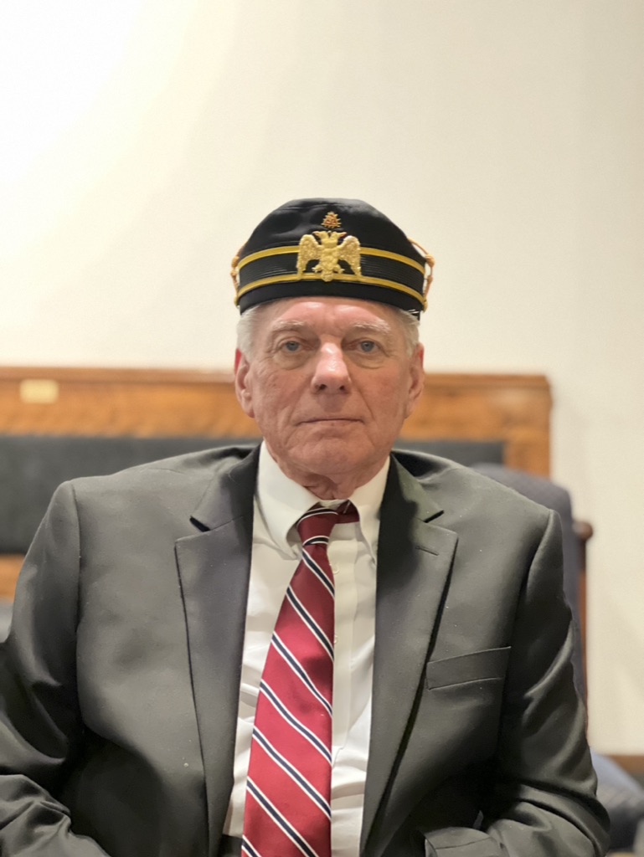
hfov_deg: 19.2
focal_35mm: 77
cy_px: 428
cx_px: 322
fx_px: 1908
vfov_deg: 25.3
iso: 1000
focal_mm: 9
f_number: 2.8
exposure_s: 1/15
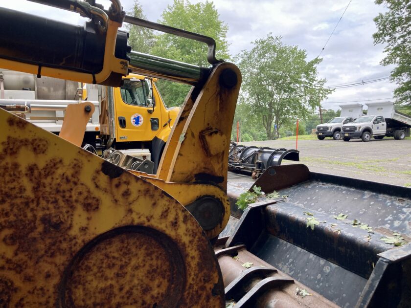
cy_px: 154
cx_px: 206
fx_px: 332
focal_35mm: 28
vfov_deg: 49.7
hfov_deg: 63.4
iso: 20
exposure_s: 1/315
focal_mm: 3.99
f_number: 1.8
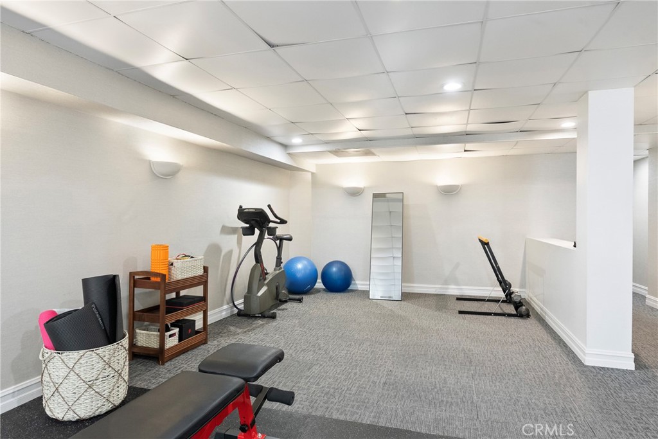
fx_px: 384
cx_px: 329
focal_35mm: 21
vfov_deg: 59.5
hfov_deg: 81.2
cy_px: 220
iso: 8000
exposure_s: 1/8
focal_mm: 21
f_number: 9
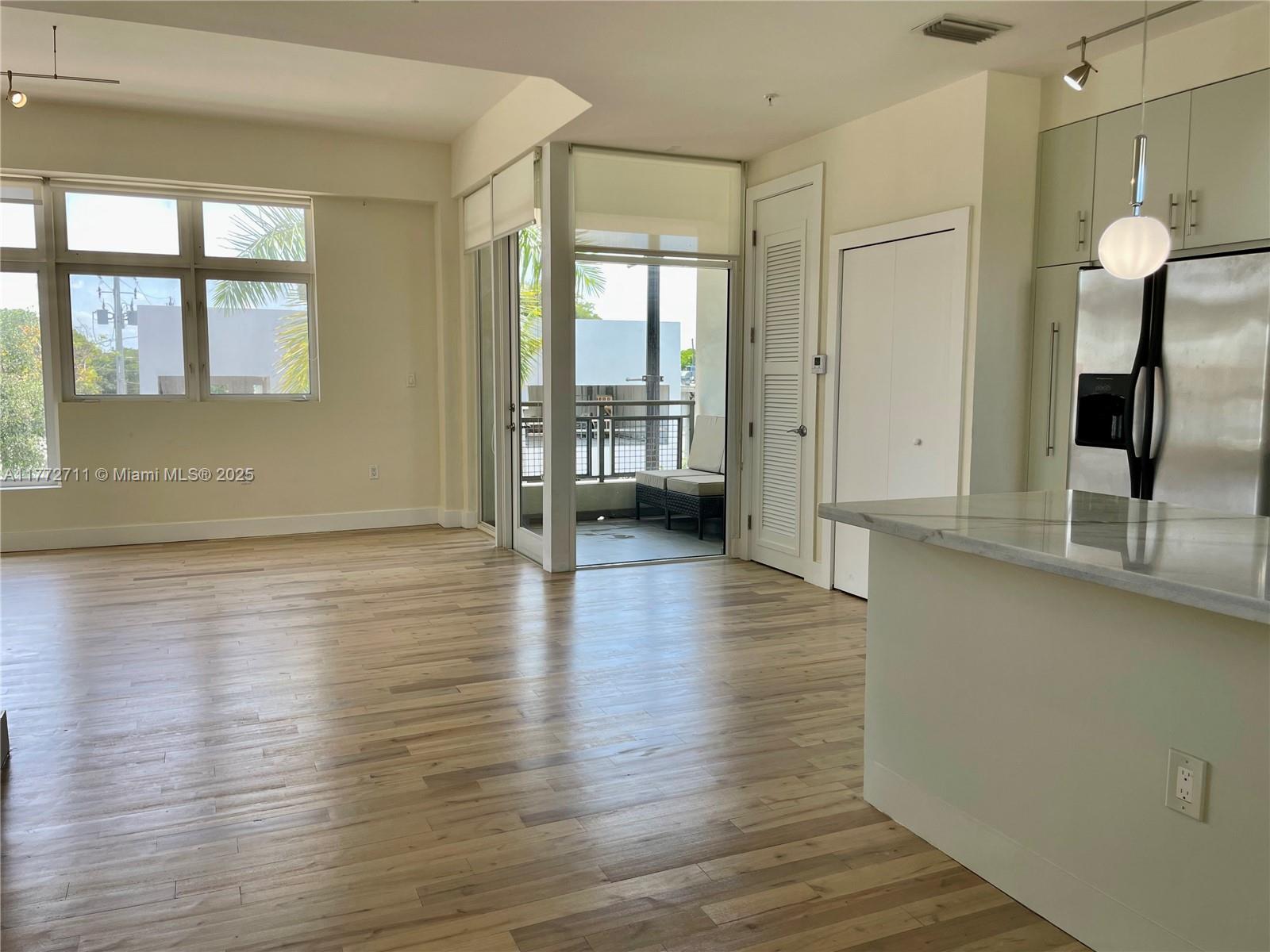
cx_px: 635
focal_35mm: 26
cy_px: 476
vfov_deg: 53.1
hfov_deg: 67.3
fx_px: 954
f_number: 1.6
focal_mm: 4.2
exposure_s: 1/140
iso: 32
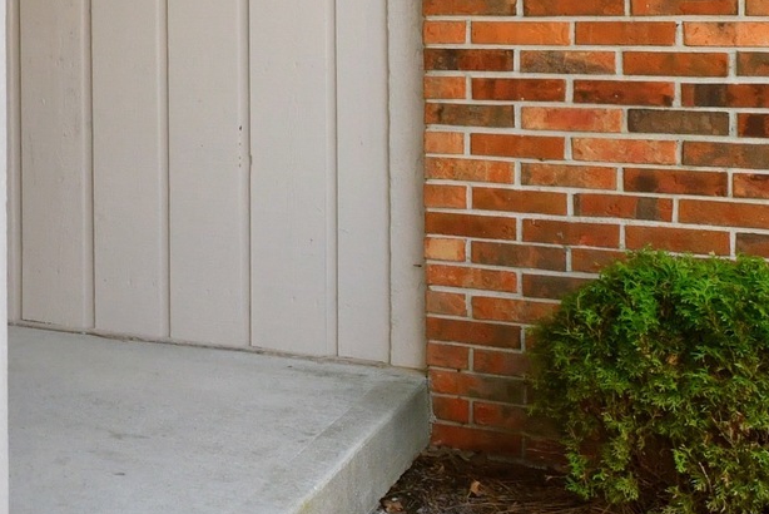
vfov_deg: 19.1
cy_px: 48
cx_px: -508
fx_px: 1496
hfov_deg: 21.7
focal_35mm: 70
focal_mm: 14
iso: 640
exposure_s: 1/250
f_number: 10
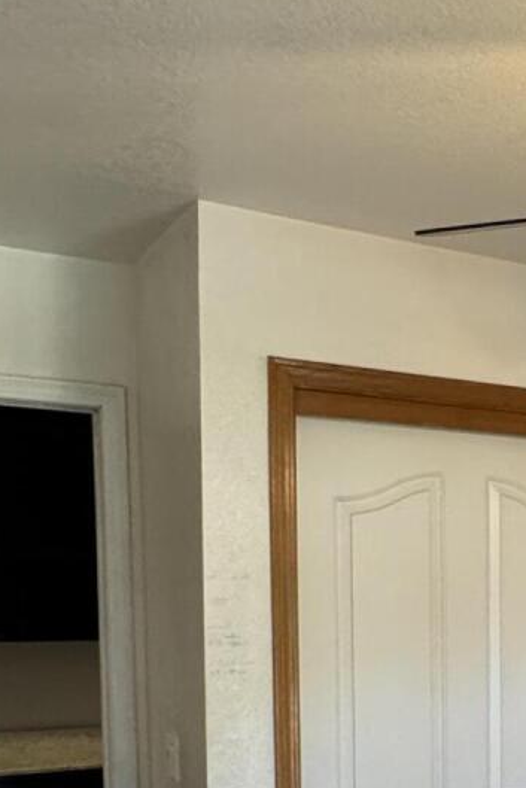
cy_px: 684
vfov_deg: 34.5
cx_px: 729
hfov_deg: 21.6
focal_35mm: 55
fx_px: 1205
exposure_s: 1/120
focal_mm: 2.22
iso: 320
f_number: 2.2
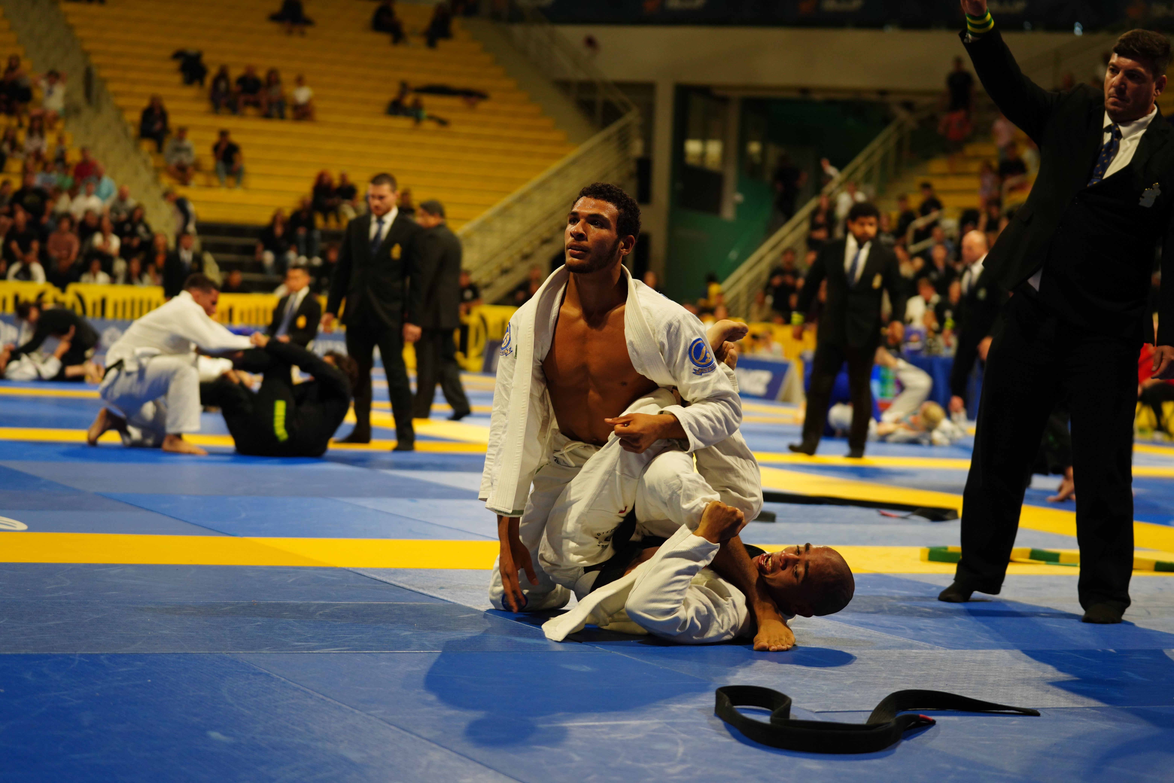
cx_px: 587
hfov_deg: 26.3
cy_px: 392
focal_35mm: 77
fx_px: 2511
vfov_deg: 17.7
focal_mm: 77
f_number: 2.8
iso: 1000
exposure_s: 1/320
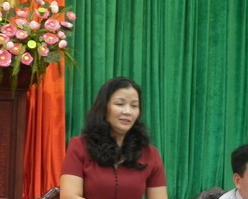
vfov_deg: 12.8
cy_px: 115
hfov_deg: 15.8
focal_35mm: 121
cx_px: 60
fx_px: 889
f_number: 4.1
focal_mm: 10
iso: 200
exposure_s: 1/8
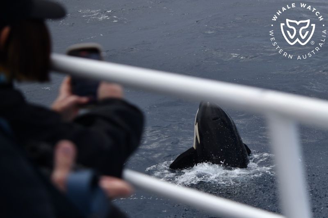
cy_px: 109
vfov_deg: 22.6
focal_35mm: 60
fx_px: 547
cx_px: 164
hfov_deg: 33.4
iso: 720
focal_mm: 60
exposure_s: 1/8000
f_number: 4.5
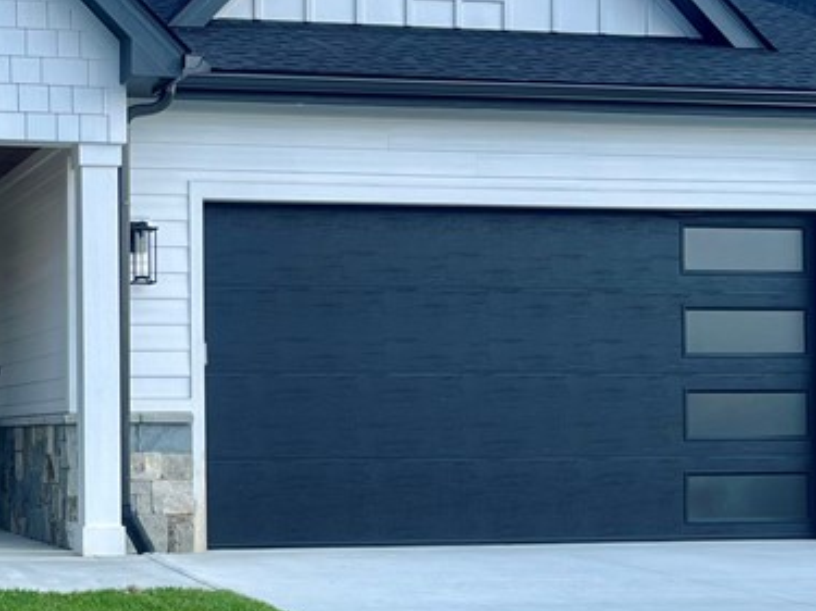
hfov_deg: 26.3
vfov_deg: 20.7
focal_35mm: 71
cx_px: 48
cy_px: 377
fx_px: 1673
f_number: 1.6
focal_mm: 5.1
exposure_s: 1/1802
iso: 50
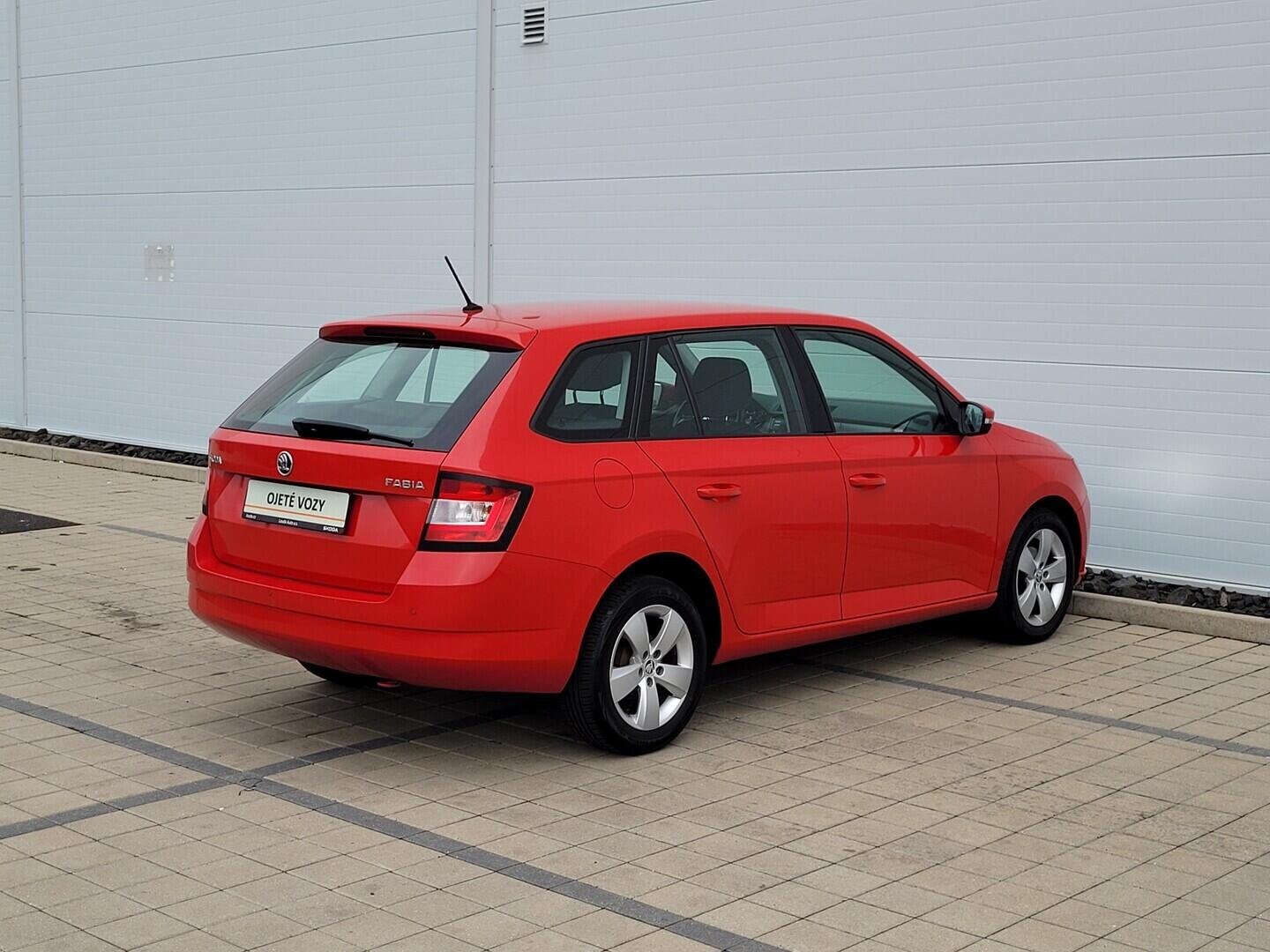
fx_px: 954
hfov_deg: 67.3
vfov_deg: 53.1
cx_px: 635
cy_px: 476
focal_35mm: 26
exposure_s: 1/267
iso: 40
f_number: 1.8
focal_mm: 5.4
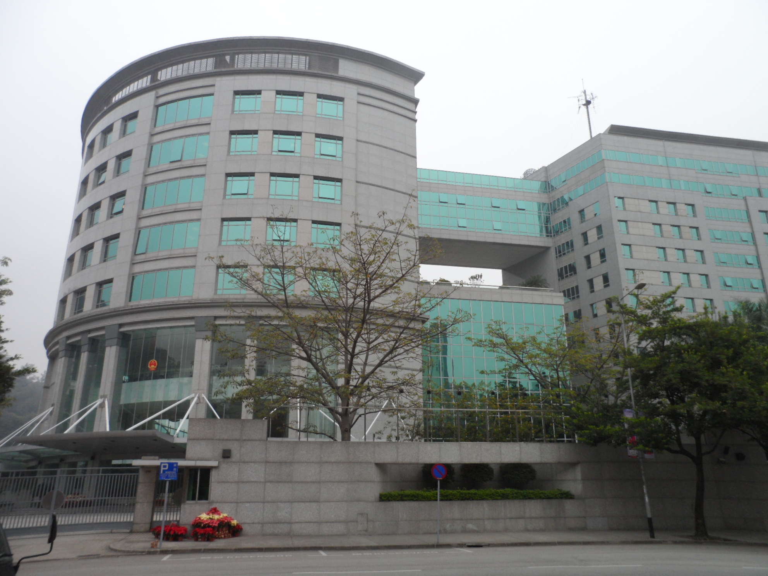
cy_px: 288
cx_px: 384
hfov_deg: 67.3
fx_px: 577
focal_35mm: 26
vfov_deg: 53.1
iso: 80
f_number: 3.3
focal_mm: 4.9
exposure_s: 1/350
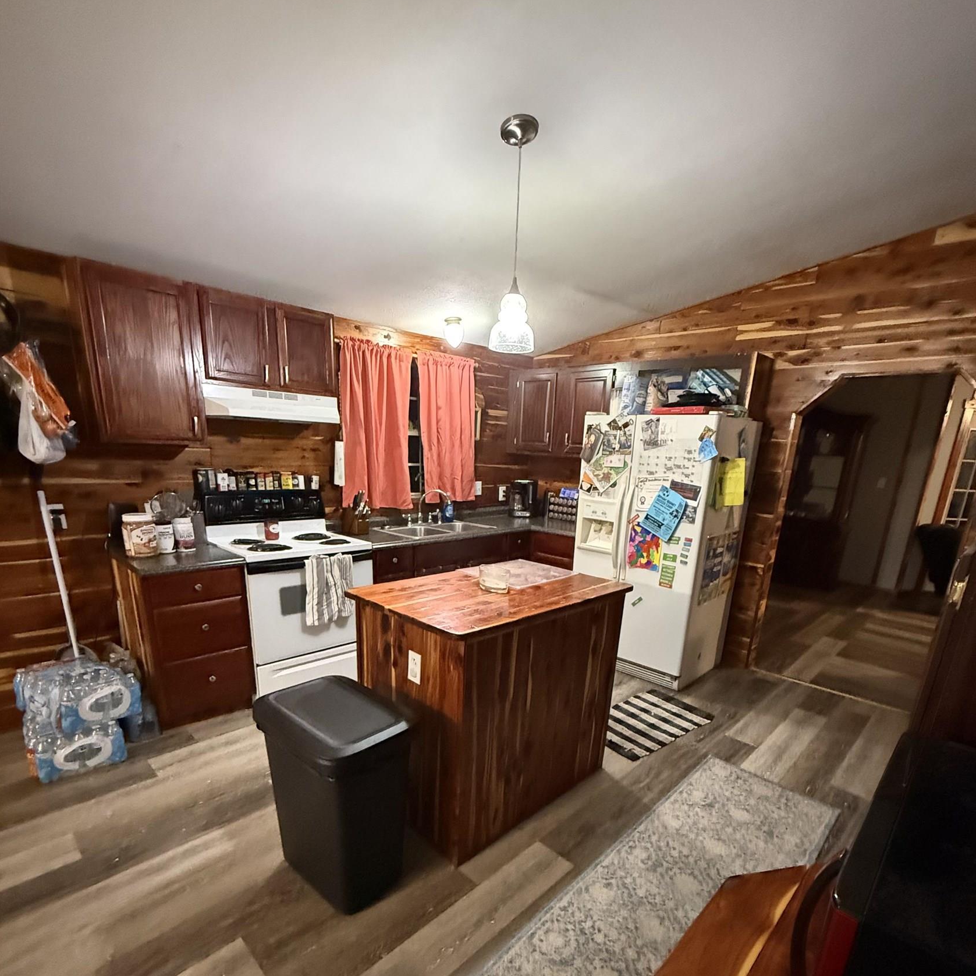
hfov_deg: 83.9
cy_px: 615
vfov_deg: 82.2
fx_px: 542
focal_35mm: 17
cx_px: 501
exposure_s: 1/60
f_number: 2.2
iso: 1250
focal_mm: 2.22
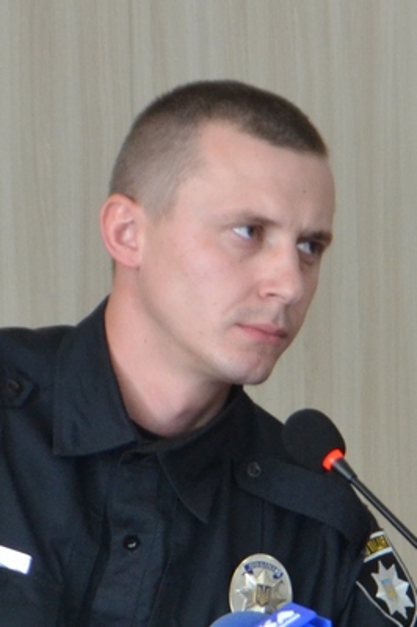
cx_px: 208
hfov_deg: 16.5
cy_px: 314
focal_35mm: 82
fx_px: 1436
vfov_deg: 24.6
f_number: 5.6
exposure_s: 1/60
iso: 1400
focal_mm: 55
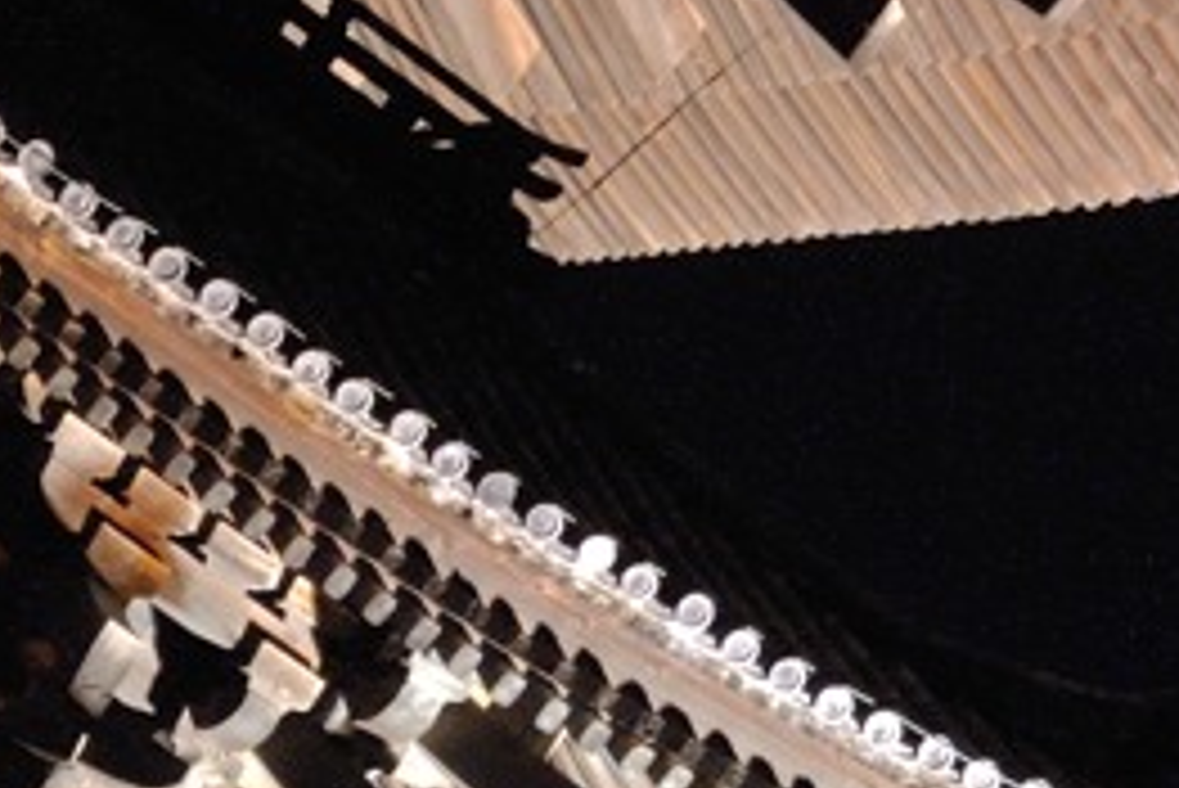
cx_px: -207
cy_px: -534
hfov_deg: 4.1
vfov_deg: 2.7
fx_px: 16383
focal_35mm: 500
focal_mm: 47.5
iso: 100
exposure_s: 30
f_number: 8
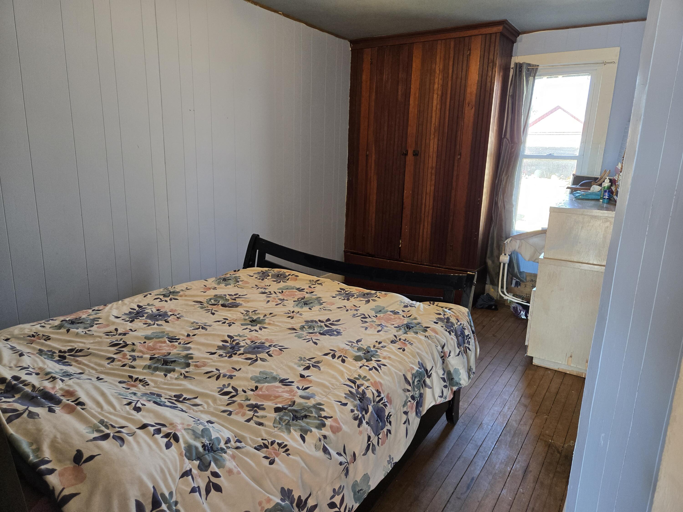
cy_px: 256
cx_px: 342
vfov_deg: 58.9
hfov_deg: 73.9
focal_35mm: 23
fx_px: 454
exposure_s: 1/120
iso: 250
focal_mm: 5.4
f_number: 1.8
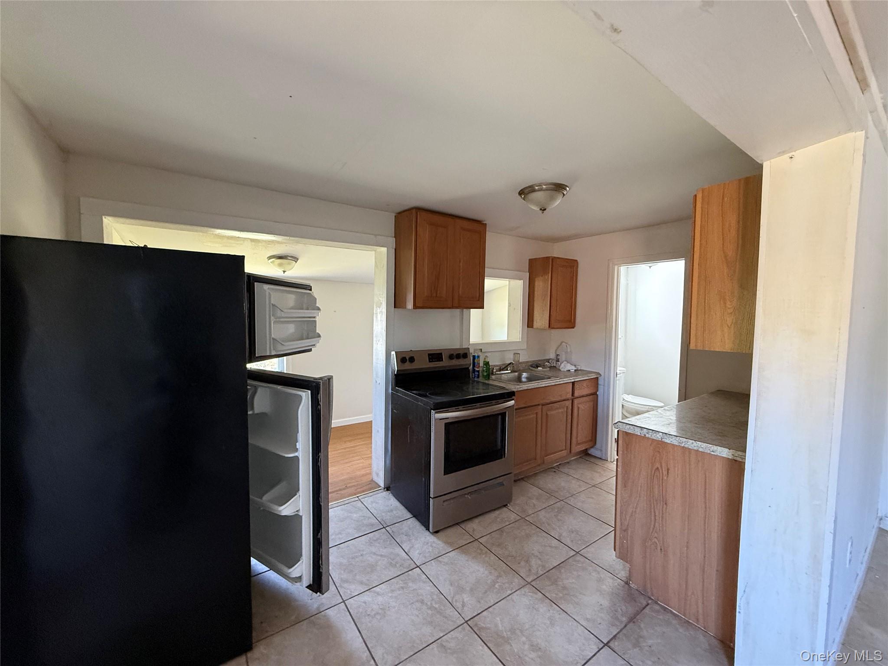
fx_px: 359
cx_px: 444
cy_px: 333
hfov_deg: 102.1
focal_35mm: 14
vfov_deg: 85.7
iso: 500
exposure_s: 1/60
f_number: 2.2
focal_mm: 2.22
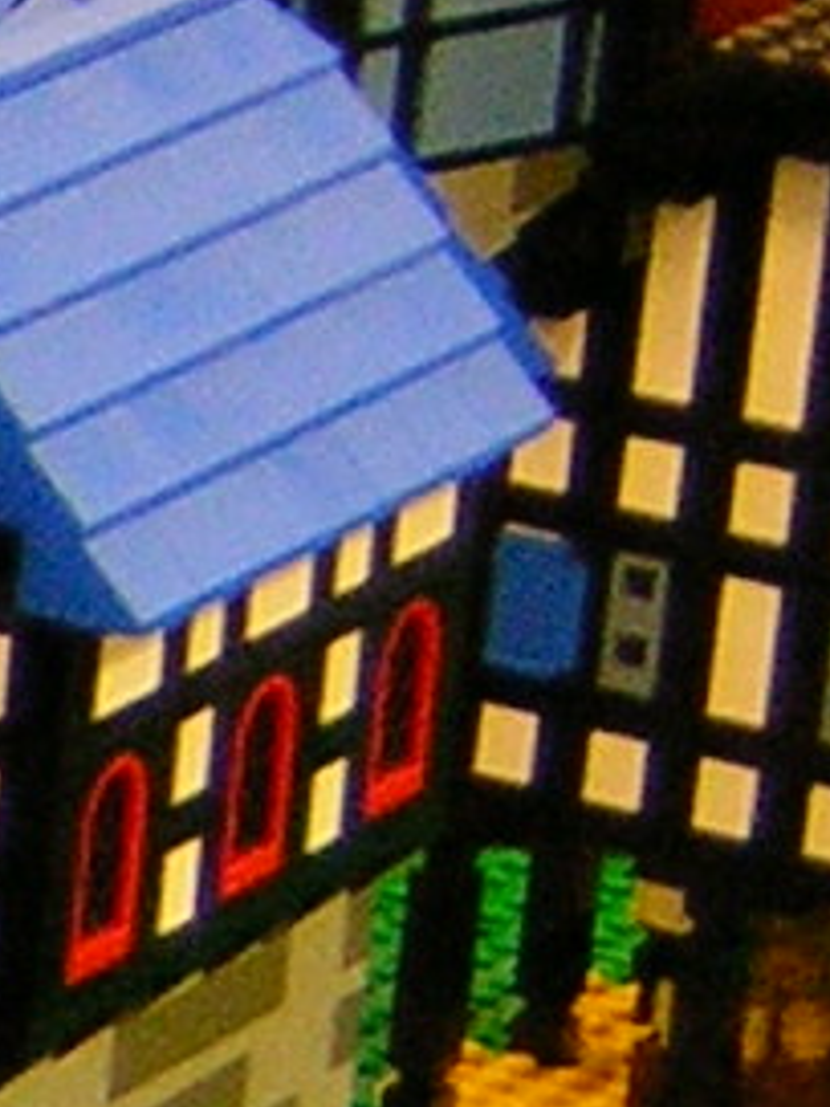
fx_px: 10902
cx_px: -2311
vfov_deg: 5.8
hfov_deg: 4.1
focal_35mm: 341
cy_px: 757
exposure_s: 1/5.7
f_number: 3.3
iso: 120
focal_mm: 7.6
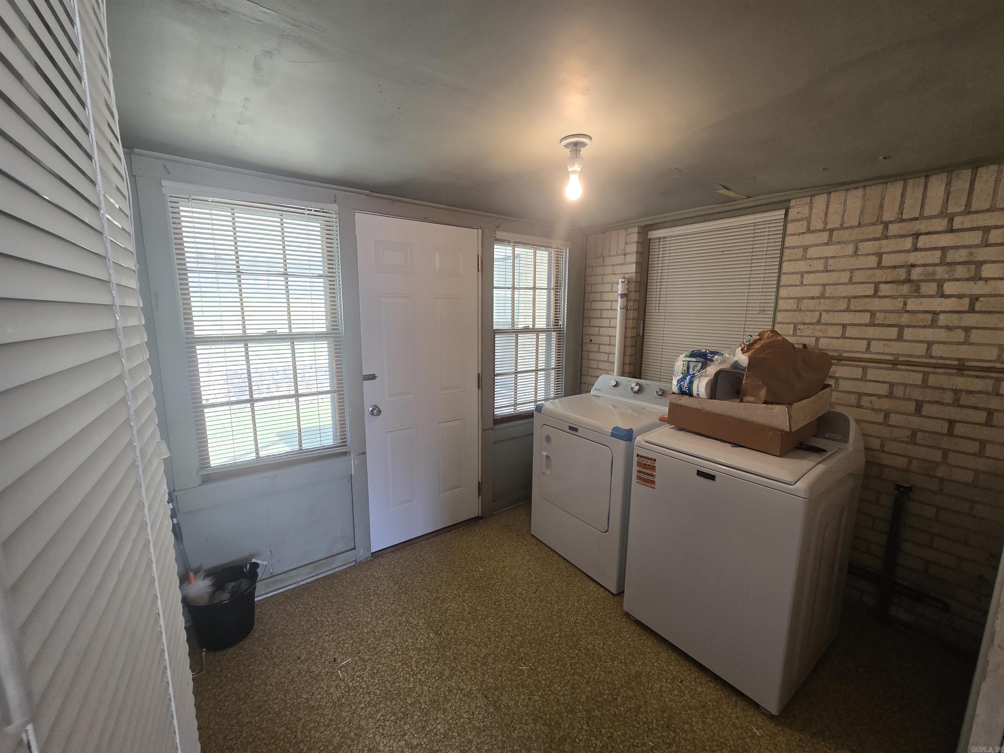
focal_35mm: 13
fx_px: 377
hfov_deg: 106.2
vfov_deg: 89.9
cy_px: 376
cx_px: 502
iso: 100
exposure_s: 1/60
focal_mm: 2.2
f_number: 2.2
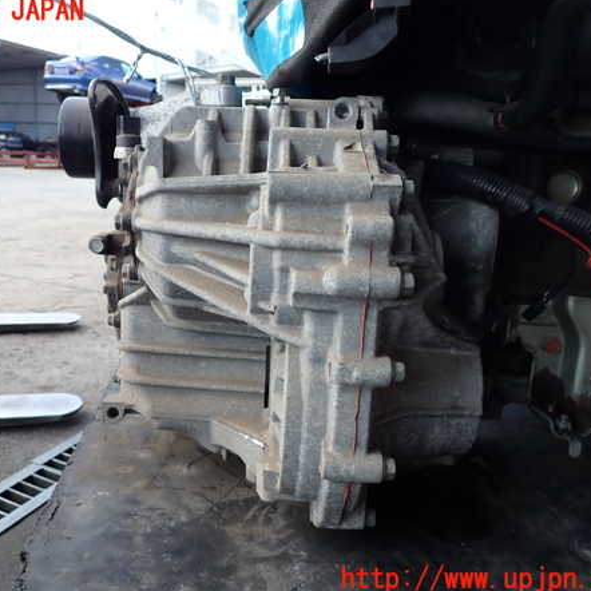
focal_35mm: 30
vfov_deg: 54.0
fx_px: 579
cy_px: 296
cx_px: 242
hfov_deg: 53.7
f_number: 2.8
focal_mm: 4.5
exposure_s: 1/160
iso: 100
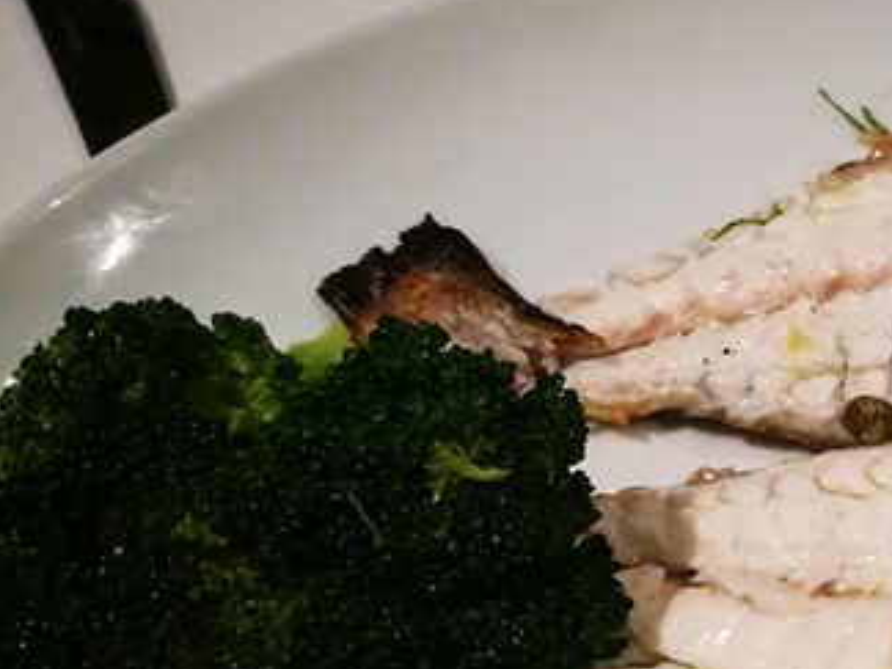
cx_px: 986
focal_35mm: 60
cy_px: 507
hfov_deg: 29.1
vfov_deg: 24.1
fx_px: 1546
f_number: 4
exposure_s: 1/30
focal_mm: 4.5
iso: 400
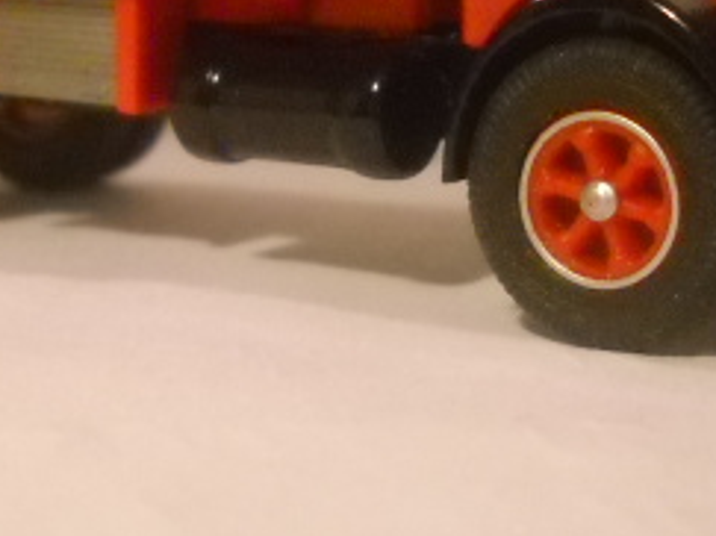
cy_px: 106
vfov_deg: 13.6
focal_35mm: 108
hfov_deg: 18.2
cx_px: 239
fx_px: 2233
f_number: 3.1
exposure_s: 1/17
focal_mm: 6.72
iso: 800
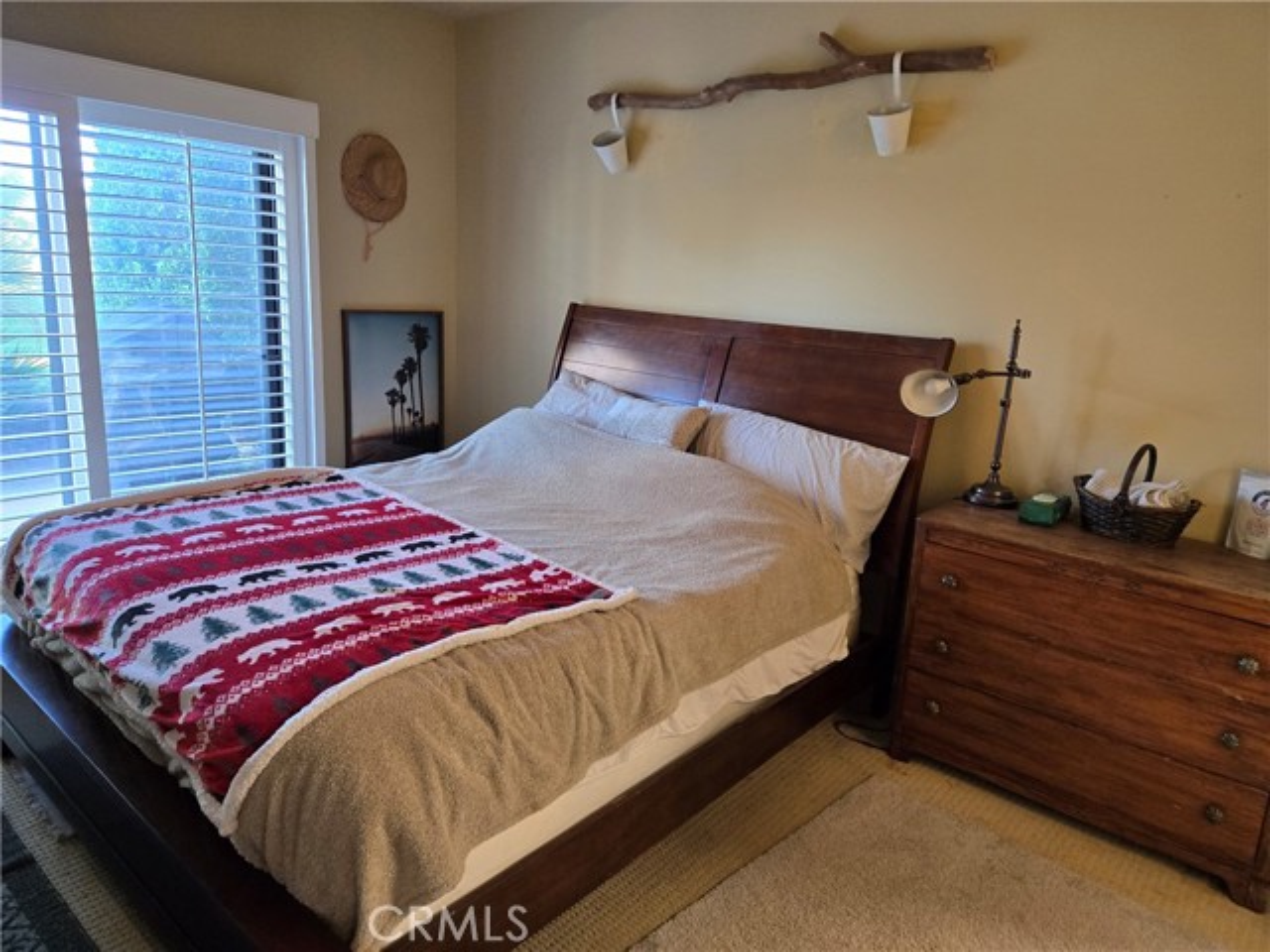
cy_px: 476
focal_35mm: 23
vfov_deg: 58.9
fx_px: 844
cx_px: 635
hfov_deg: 73.9
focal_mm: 5.4
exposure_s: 1/120
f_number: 1.8
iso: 400
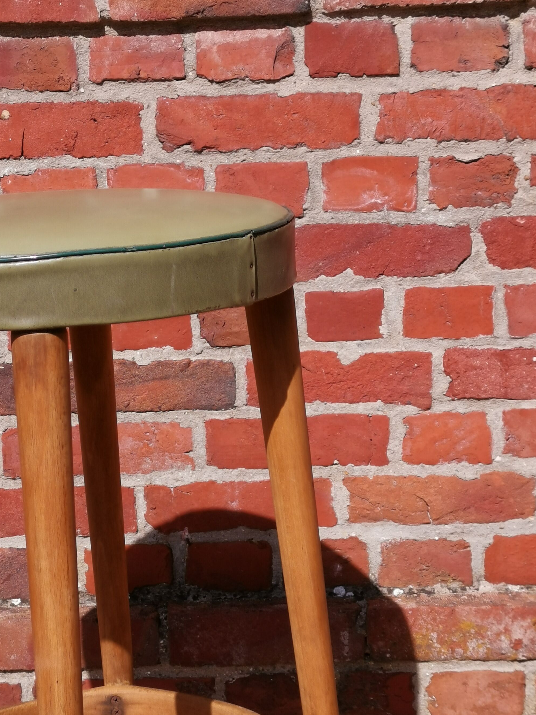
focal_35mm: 78
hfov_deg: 18.8
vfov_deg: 25.0
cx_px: 175
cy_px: 421
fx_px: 1611
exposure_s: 1/2217
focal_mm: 5.58
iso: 50
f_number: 1.8
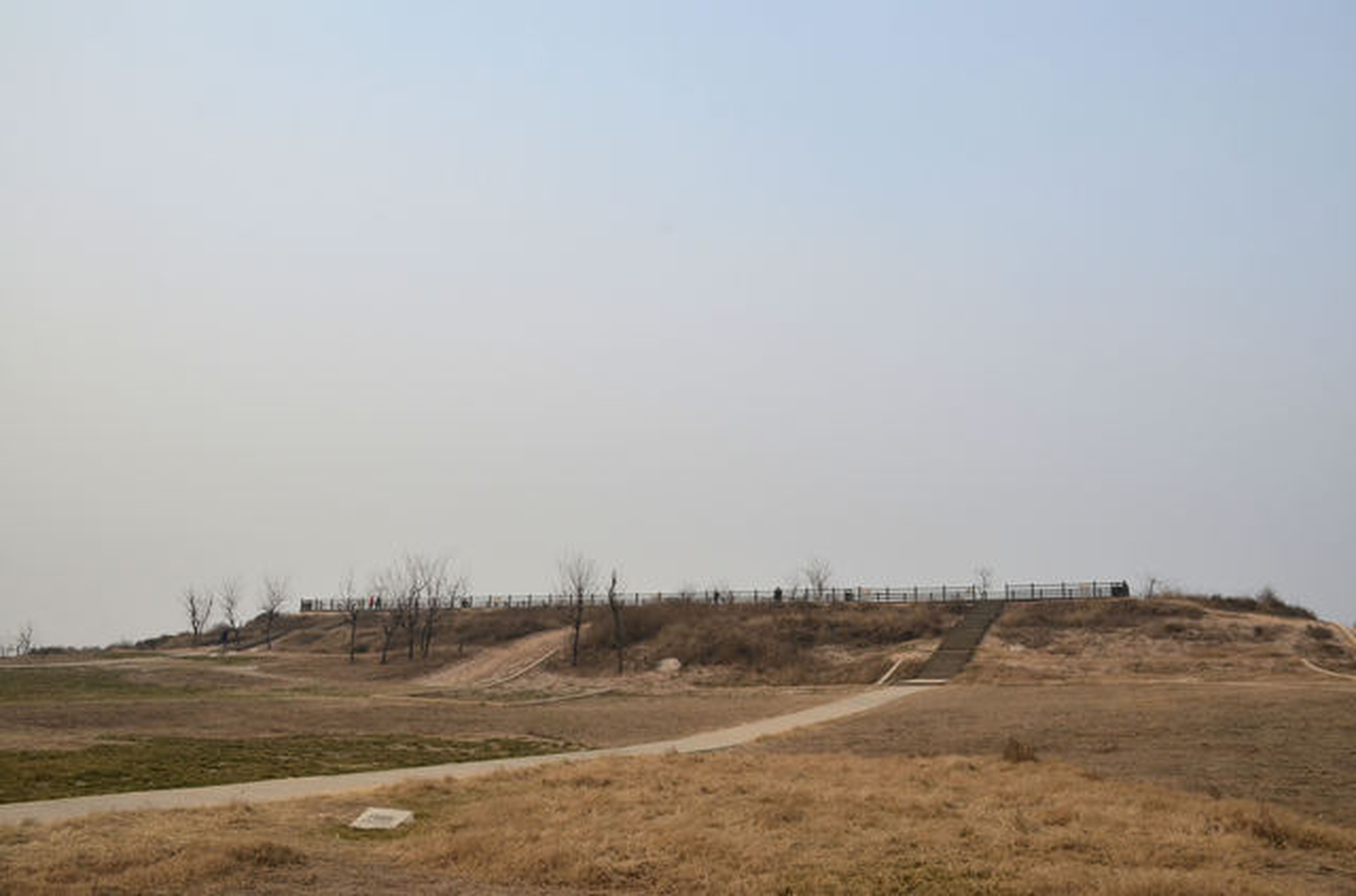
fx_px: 1014
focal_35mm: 27
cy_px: 448
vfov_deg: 47.7
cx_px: 678
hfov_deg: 67.5
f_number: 10
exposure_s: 1/320
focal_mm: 18
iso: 400
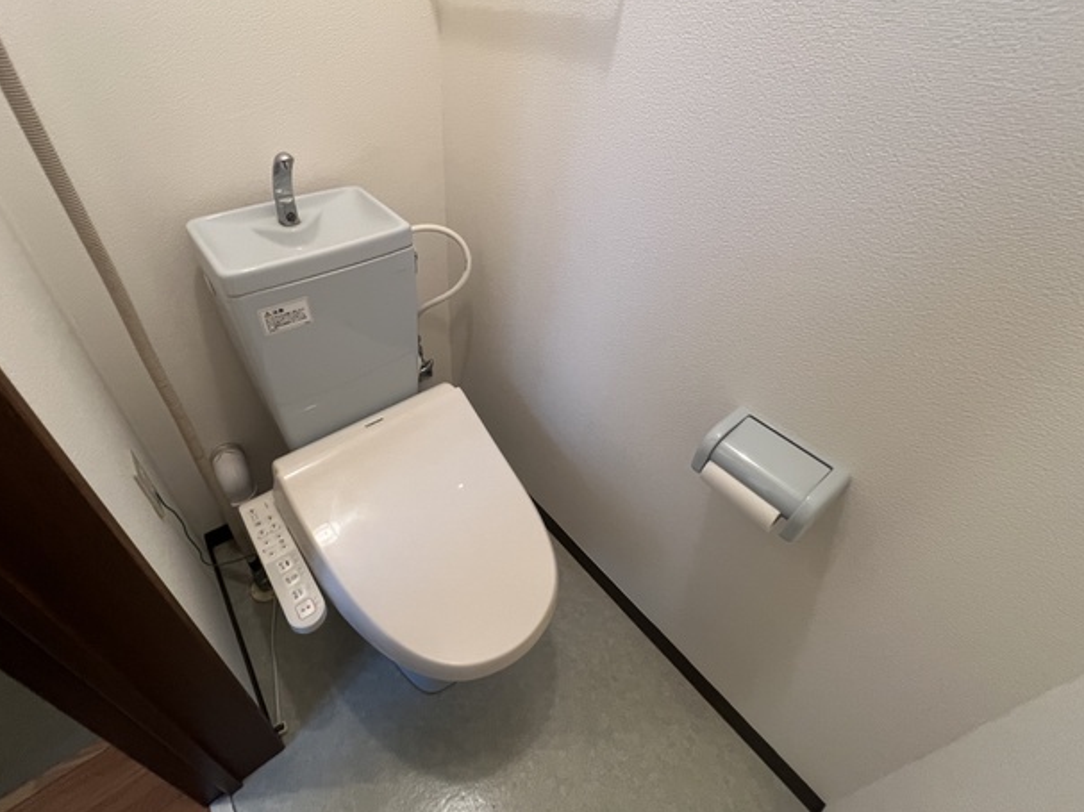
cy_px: 360
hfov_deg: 98.0
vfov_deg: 81.4
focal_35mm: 15
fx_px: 470
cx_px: 498
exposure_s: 1/50
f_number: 1.8
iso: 200
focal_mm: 1.57
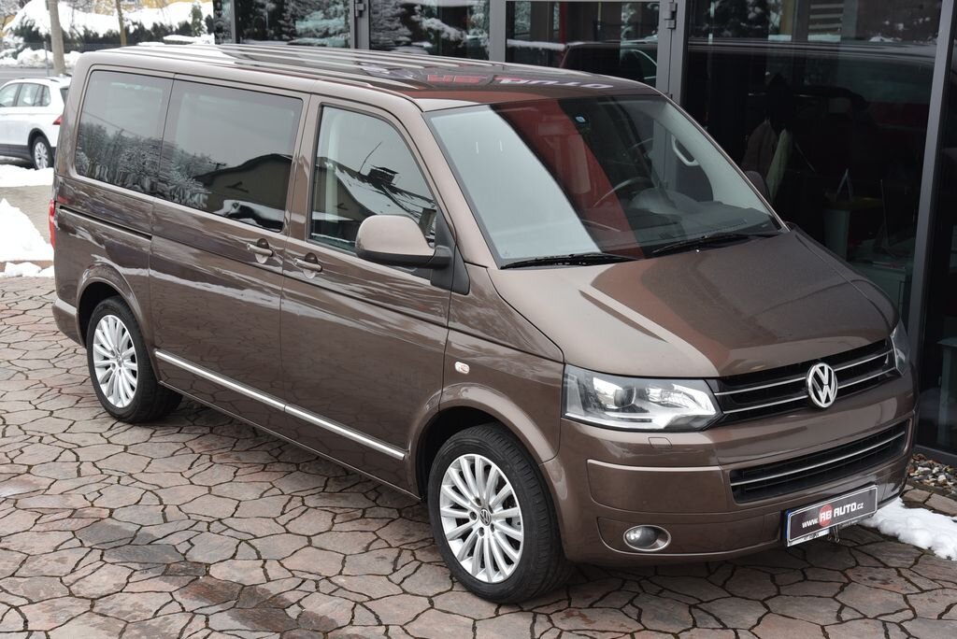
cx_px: 478
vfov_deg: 24.7
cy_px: 320
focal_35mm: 55
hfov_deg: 36.2
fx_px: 1463
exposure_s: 1/160
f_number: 6.3
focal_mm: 55
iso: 500
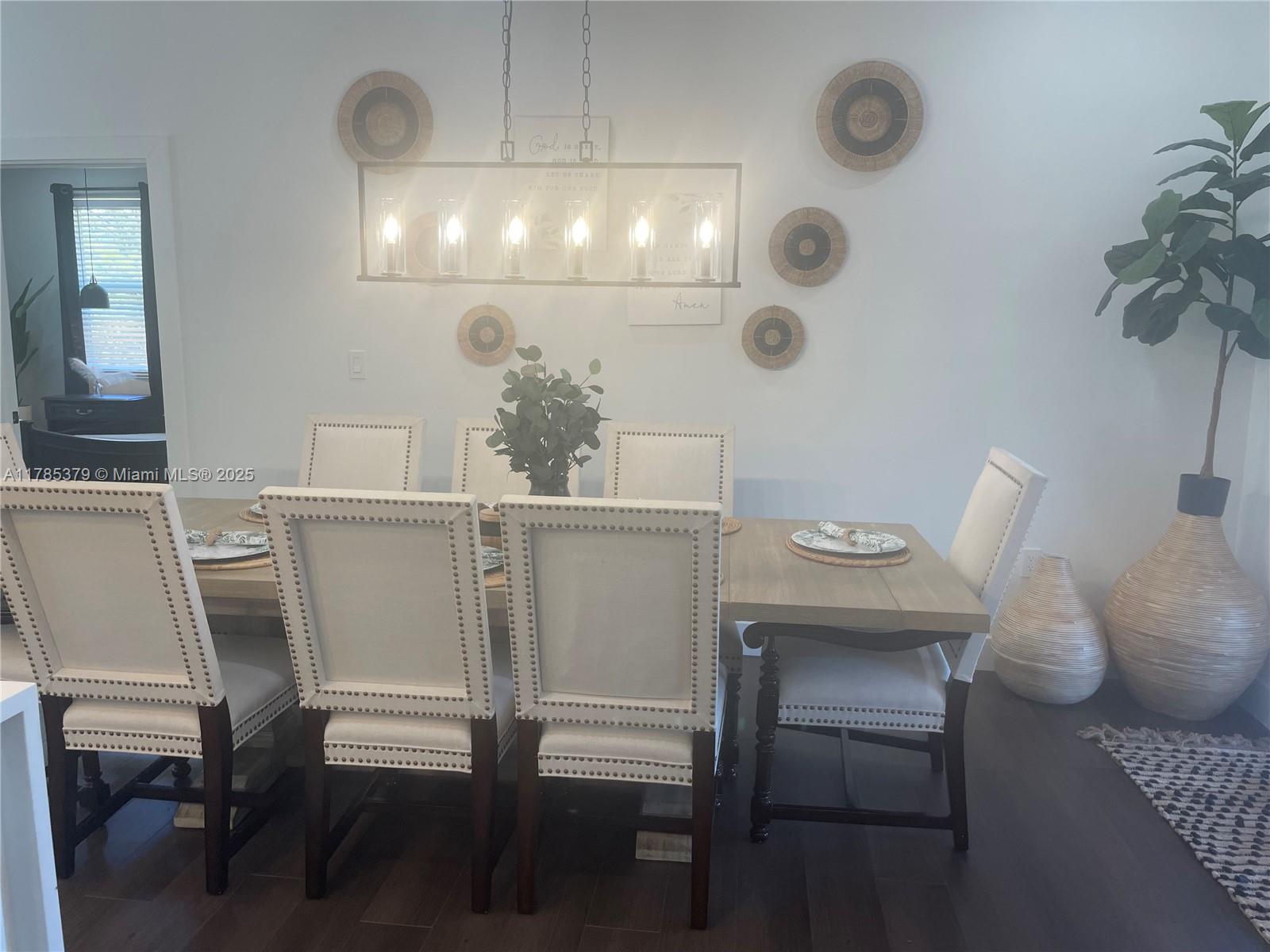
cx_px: 635
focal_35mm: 26
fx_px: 954
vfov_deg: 53.1
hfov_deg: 67.3
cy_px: 476
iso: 64
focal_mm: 4.2
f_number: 1.6
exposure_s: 1/120
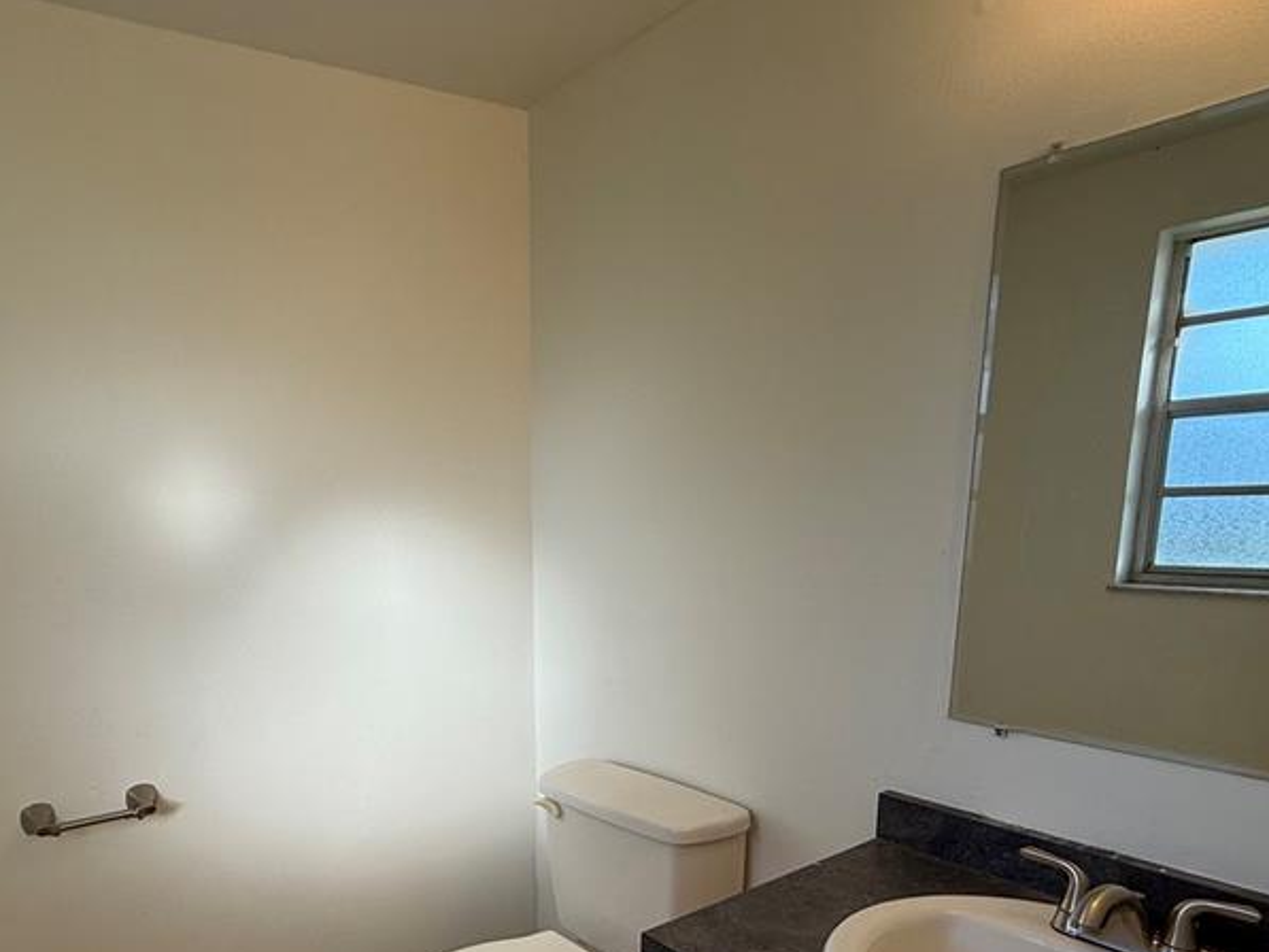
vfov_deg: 55.0
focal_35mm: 24
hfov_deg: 69.6
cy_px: 674
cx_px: 425
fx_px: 880
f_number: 2.2
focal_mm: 2.22
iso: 50
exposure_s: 1/124
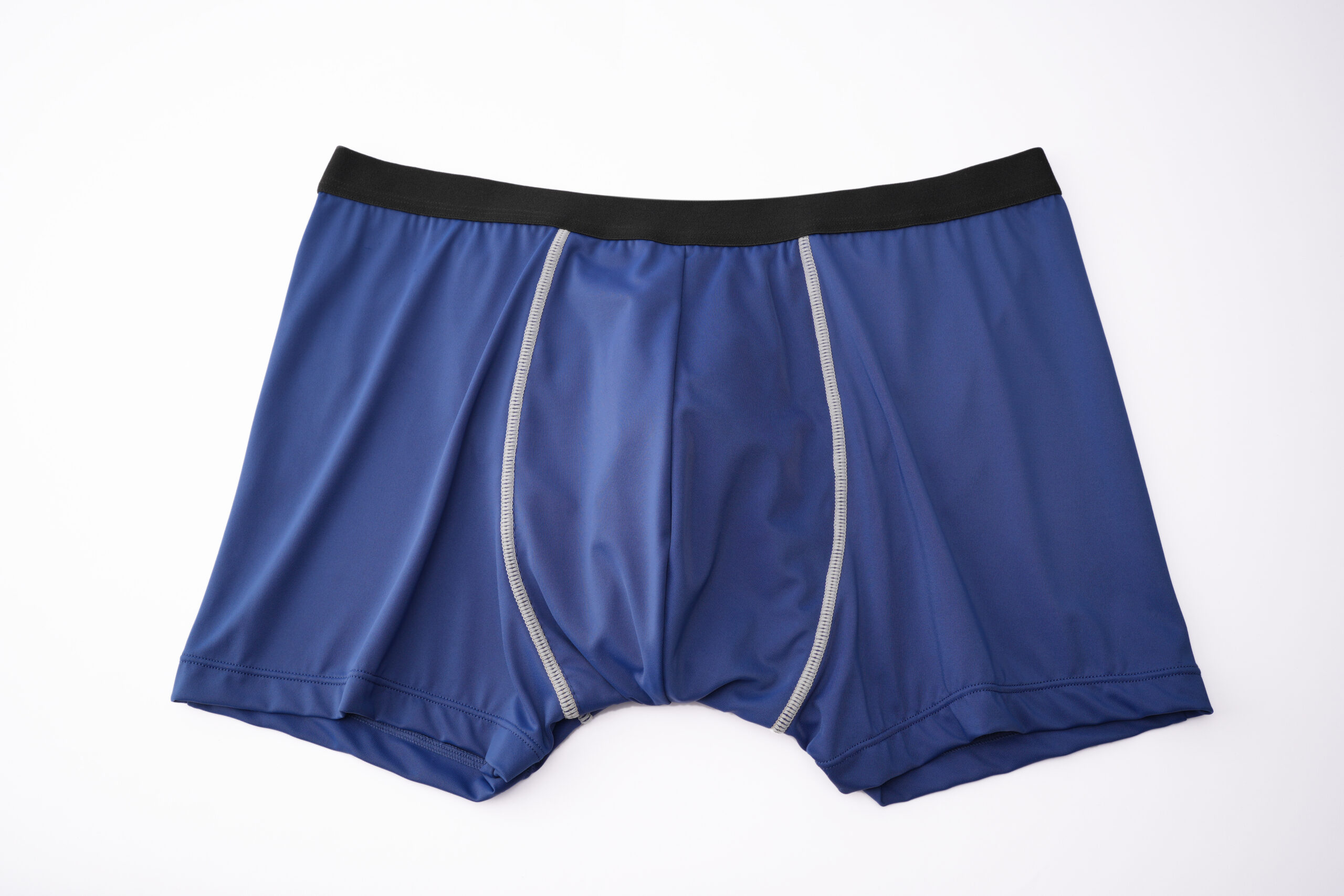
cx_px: 672
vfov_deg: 37.9
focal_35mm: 35
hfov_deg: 54.4
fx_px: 1307
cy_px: 448
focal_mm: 35
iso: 100
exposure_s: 1/100
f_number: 10
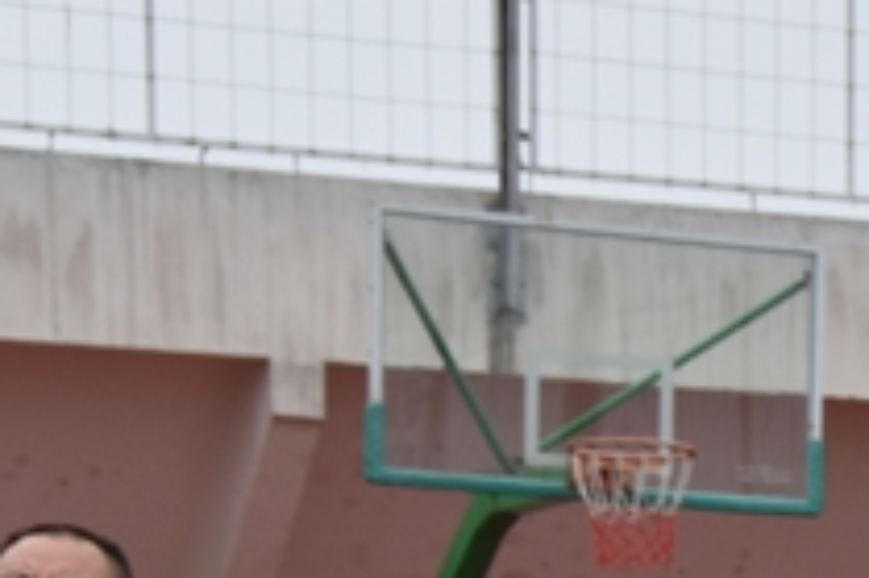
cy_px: 1096
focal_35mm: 253
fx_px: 6102
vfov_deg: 5.3
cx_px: 1434
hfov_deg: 7.9
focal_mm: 44
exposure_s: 1/500
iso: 560
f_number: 8
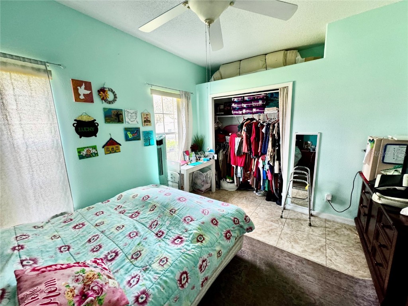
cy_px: 153
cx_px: 204
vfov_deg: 85.7
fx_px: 165
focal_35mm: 14
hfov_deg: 102.1
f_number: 2.2
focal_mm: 2.22
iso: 250
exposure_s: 1/99
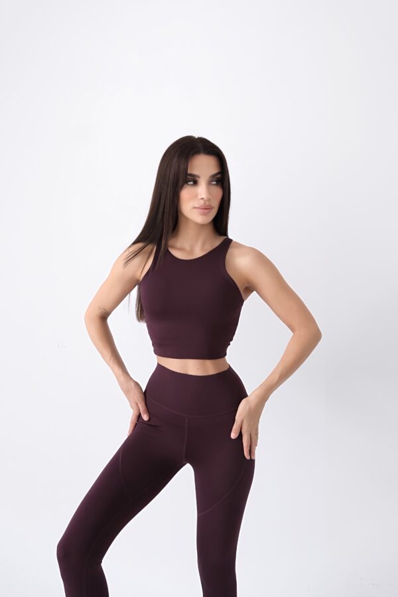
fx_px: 497
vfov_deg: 61.9
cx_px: 199
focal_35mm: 30
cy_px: 298
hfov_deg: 43.6
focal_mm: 20.2
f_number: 5.6
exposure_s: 1/60
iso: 2000
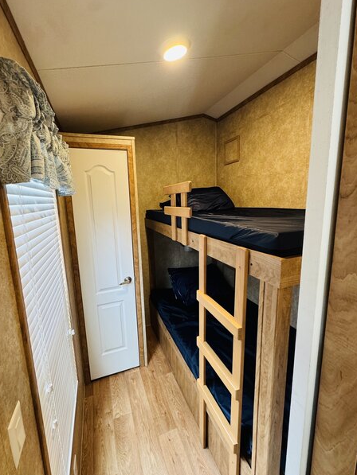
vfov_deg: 98.1
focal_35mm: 15
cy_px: 232
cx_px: 169
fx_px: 206
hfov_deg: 81.7
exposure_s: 1/60
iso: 250
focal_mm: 2.22
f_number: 2.2
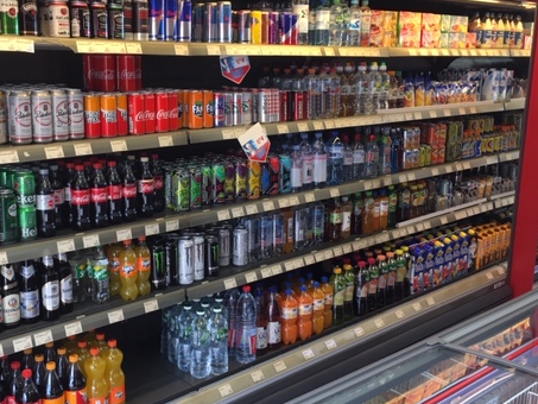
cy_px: 184
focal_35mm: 41
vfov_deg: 35.1
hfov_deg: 45.5
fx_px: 637
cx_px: 211
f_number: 2.2
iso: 25
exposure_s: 1/33
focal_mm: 4.15
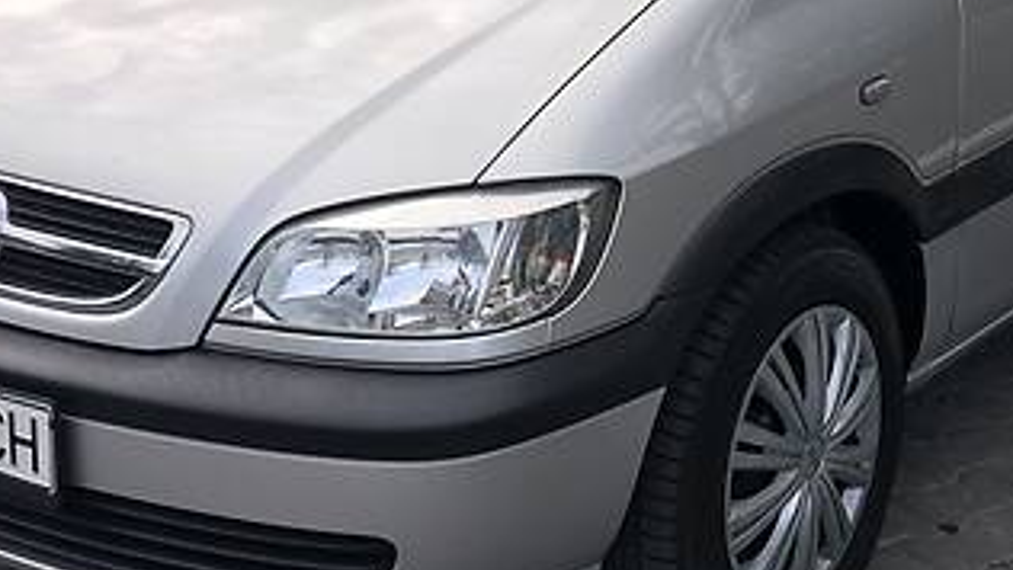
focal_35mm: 80
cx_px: 625
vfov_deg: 14.8
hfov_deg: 26.4
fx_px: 2150
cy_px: -16
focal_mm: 4.2
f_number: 2.2
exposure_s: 1/434
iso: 25
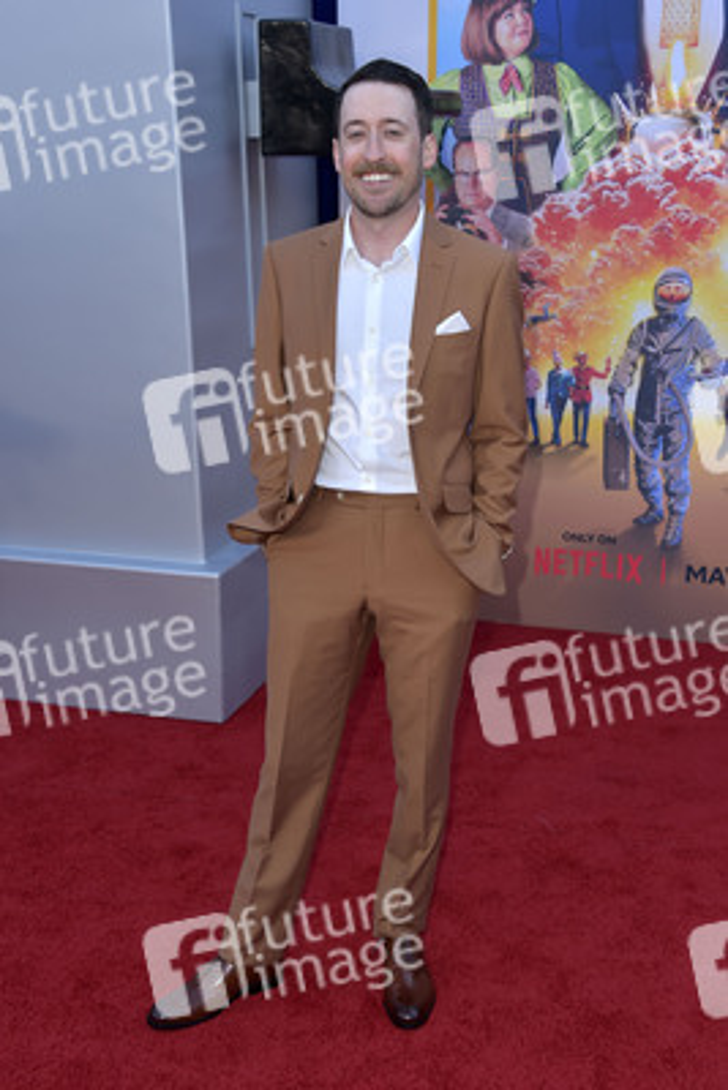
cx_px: 364
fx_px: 1364
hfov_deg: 29.9
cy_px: 545
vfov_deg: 43.6
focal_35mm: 45
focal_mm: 45
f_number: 6.3
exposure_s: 1/250
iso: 320
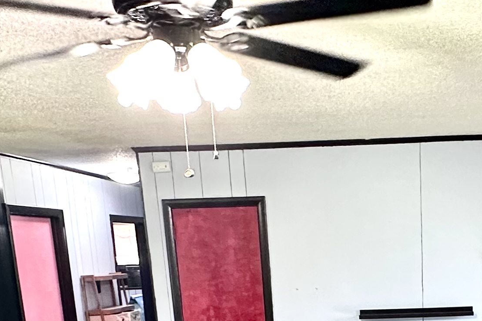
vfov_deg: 22.4
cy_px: 434
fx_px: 709
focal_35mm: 53
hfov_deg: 36.3
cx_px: 386
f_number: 2.2
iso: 320
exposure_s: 1/60
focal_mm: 2.22
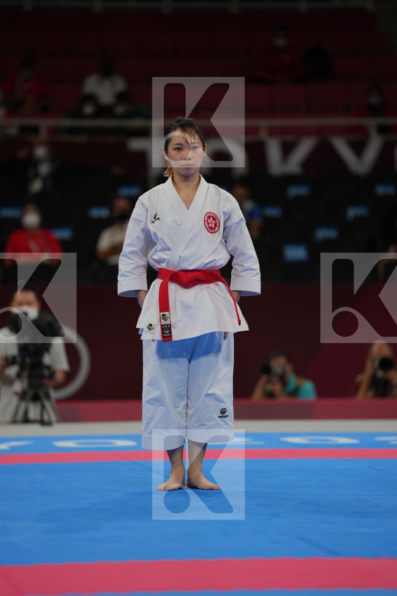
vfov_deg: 10.3
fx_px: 3308
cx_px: 198
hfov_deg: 6.9
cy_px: 298
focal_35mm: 200
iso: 200
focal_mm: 200
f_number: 2.8
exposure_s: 1/500
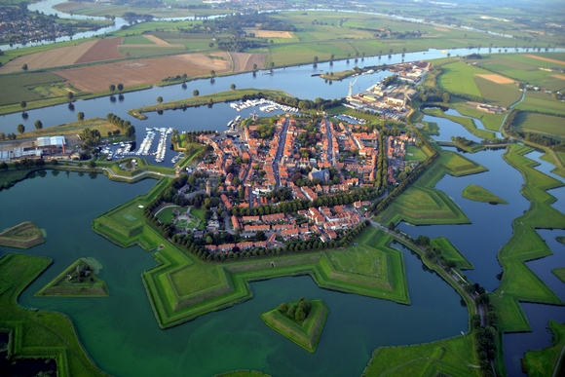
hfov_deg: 67.4
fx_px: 424
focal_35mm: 27
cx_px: 282
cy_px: 188
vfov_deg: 48.0
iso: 400
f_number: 3.5
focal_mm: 18
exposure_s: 1/500
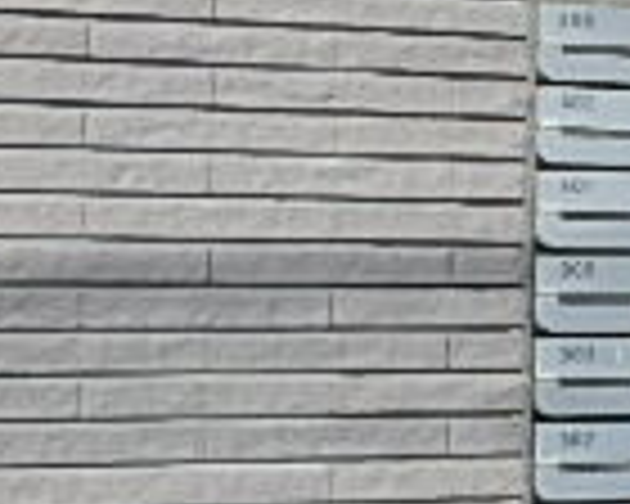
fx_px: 1753
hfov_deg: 15.9
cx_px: 1264
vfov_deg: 16.4
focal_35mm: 94
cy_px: 297
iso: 125
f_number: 6
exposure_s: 1/400
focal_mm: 3.7
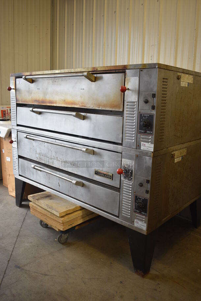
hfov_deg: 43.7
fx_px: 251
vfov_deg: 61.9
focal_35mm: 30
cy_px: 150
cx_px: 100
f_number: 3.5
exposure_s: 1/125
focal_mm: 20
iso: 800
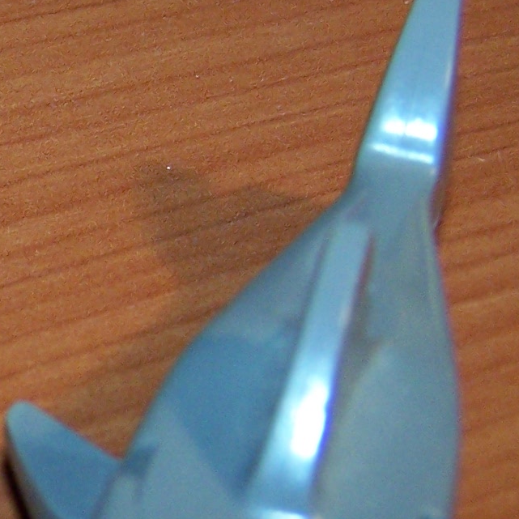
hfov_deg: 12.1
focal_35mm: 135
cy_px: 377
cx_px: -338
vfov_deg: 12.9
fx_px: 2290
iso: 140
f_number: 2.8
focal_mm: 6.3
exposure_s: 1/60
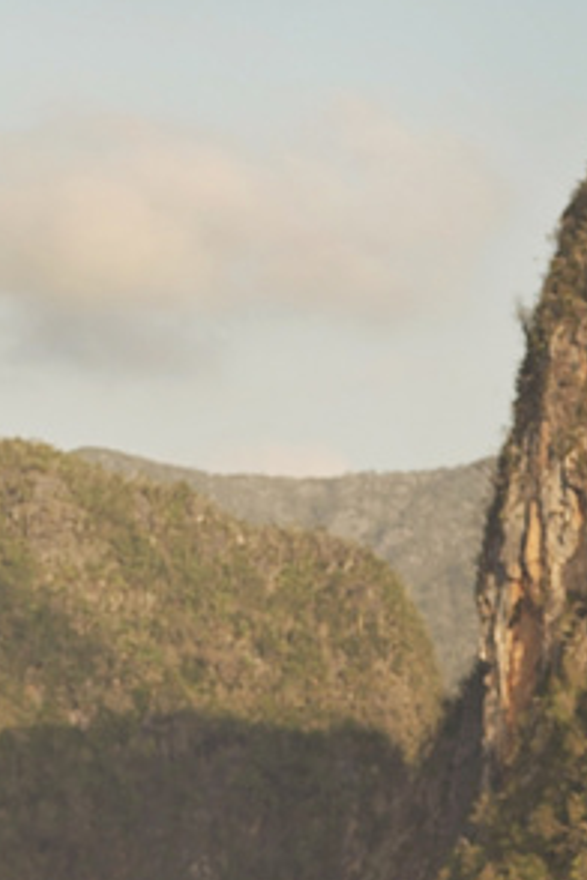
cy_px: 774
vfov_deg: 7.1
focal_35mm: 289
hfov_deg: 4.7
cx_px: -222
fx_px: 7068
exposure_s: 1/1000
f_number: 3.5
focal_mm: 85
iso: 100
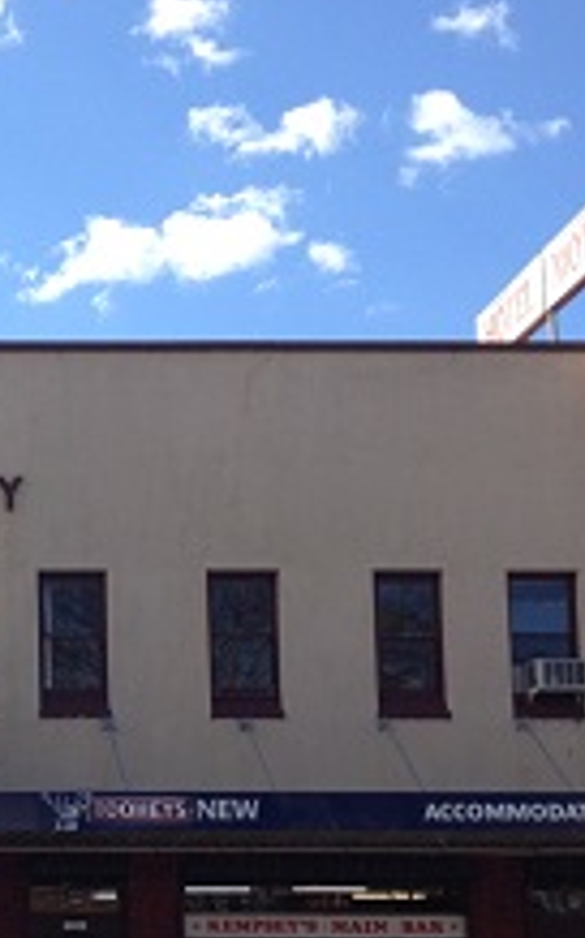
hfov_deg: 14.7
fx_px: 2171
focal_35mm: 85
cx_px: -159
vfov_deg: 24.1
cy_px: 691
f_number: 2.4
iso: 50
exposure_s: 1/1082
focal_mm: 4.28
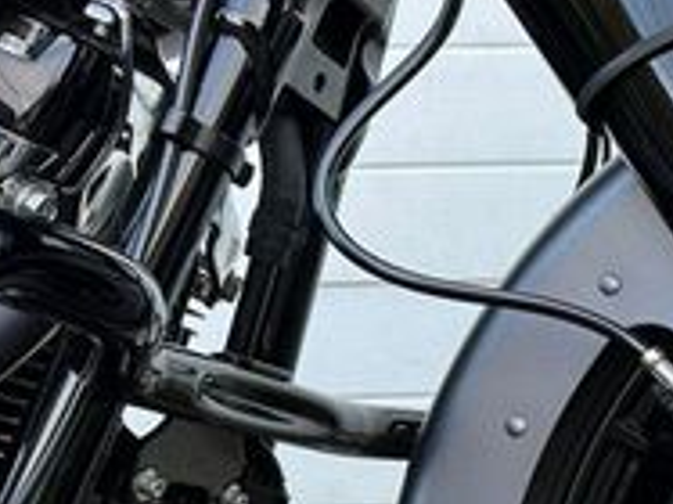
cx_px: 1112
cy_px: 601
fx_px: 1593
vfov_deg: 17.2
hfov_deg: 19.5
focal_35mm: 82
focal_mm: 6.86
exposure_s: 1/147
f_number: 1.78
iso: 64
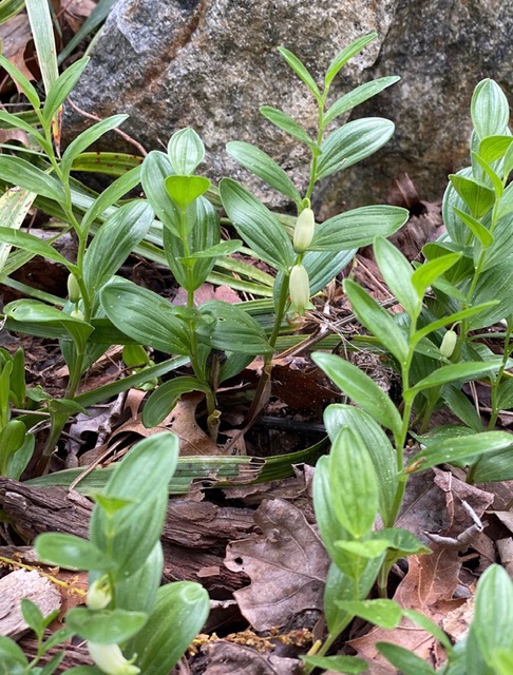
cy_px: 338
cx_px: 256
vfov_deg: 36.7
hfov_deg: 28.2
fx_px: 1019
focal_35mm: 52
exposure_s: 1/122
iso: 32
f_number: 2
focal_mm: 6
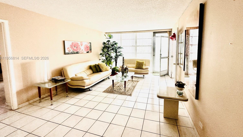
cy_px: 58
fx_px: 103
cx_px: 126
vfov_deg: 66.7
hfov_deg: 99.3
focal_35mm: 16
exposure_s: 1/99
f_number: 2.2
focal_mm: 2.22
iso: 160
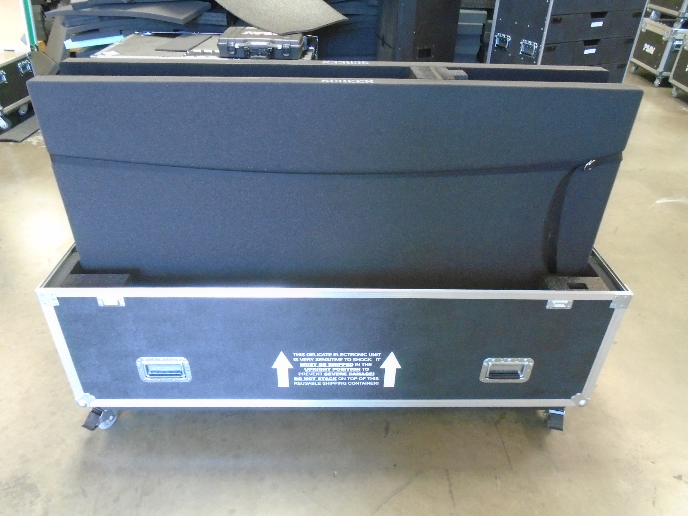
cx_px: 344
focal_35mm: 26
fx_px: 517
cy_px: 258
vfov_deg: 53.1
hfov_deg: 67.3
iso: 500
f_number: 3.2
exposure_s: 1/30
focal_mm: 4.6
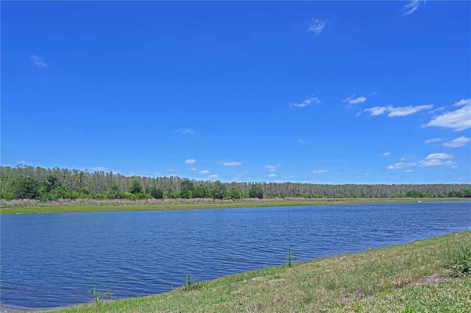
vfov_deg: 53.1
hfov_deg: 73.8
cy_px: 156
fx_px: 314
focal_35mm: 24
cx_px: 236
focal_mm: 24
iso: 100
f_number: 8
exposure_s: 1/500
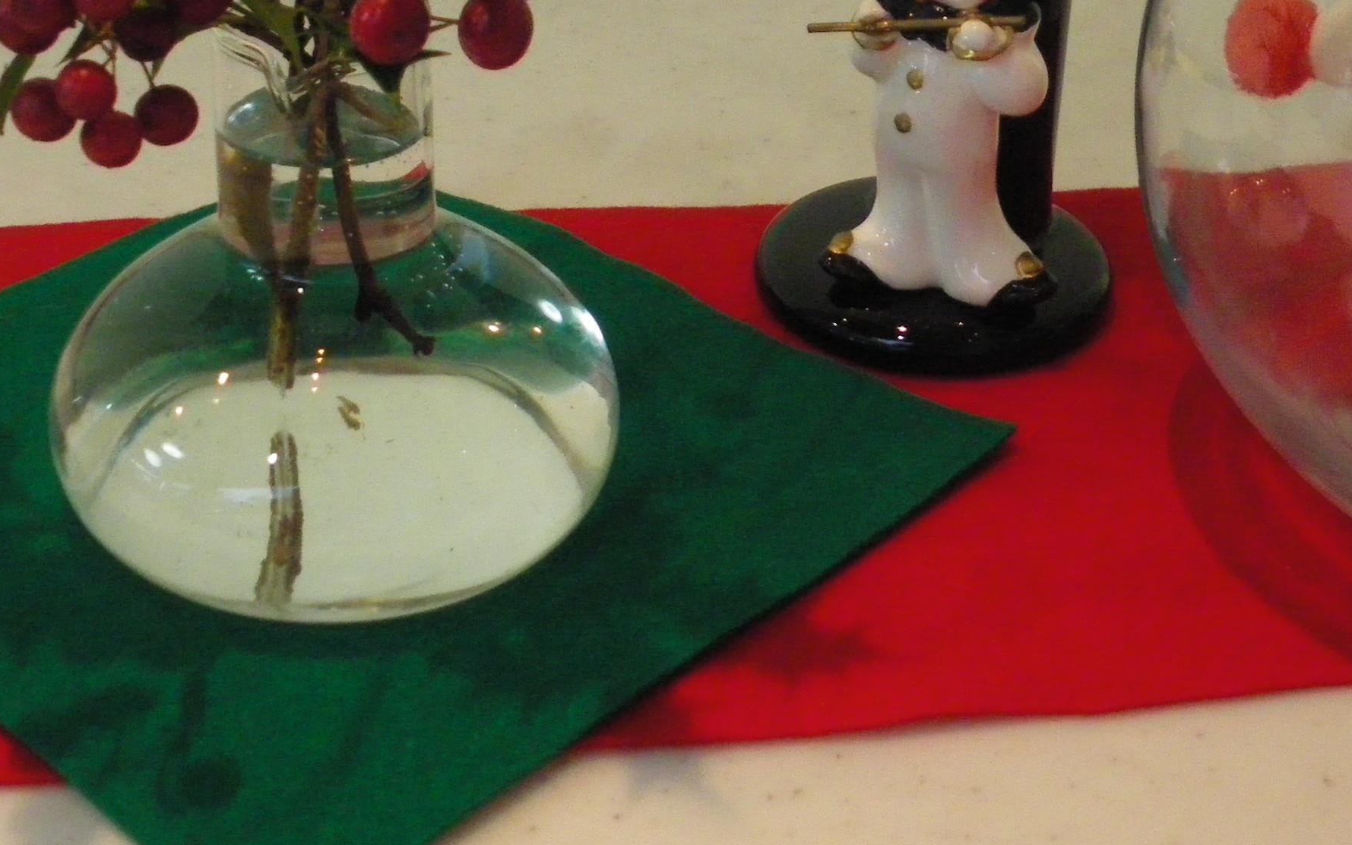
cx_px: 856
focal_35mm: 70
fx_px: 2579
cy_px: -18
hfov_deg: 29.2
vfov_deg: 18.1
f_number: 3.5
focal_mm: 6.3
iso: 400
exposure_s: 1/50
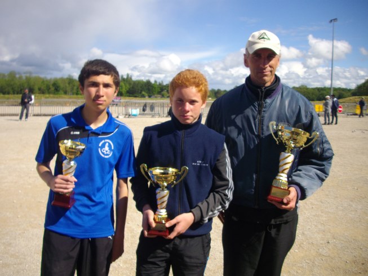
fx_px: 393
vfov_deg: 38.7
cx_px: 184
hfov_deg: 50.1
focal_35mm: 37
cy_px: 138
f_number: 5.6
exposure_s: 1/400
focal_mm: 6.2
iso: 100
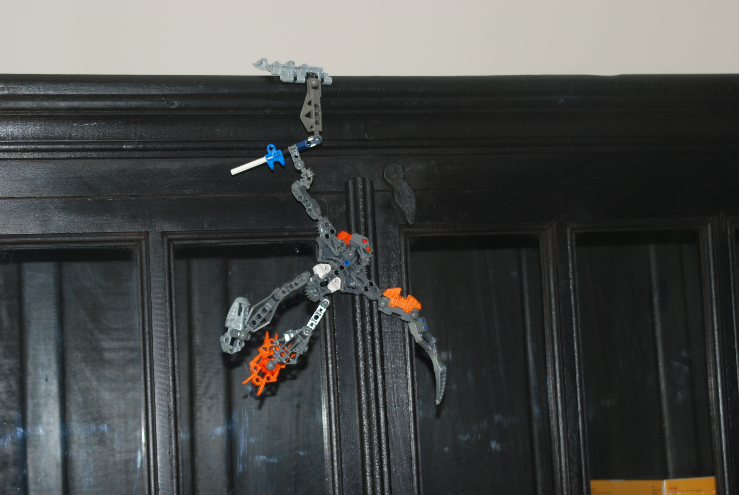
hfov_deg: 26.0
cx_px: 370
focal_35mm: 78
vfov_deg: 17.5
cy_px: 248
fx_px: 1603
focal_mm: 52
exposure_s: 1/60
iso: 200
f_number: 4.5
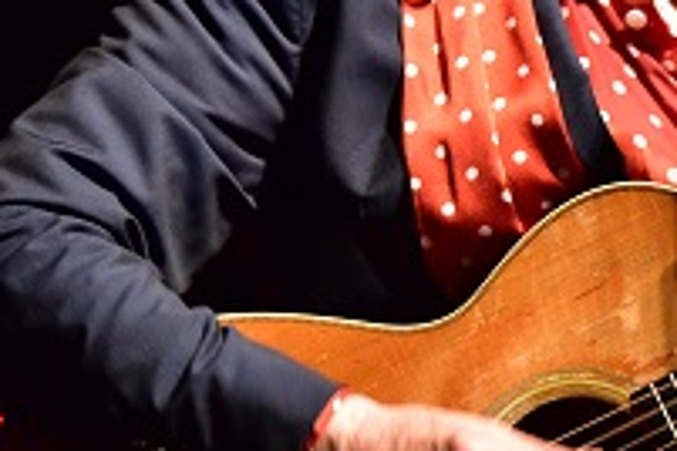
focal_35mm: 1197
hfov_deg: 1.7
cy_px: -3
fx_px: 22508
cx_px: 684
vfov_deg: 1.1
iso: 5000
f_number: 3.2
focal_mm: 400
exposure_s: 1/125
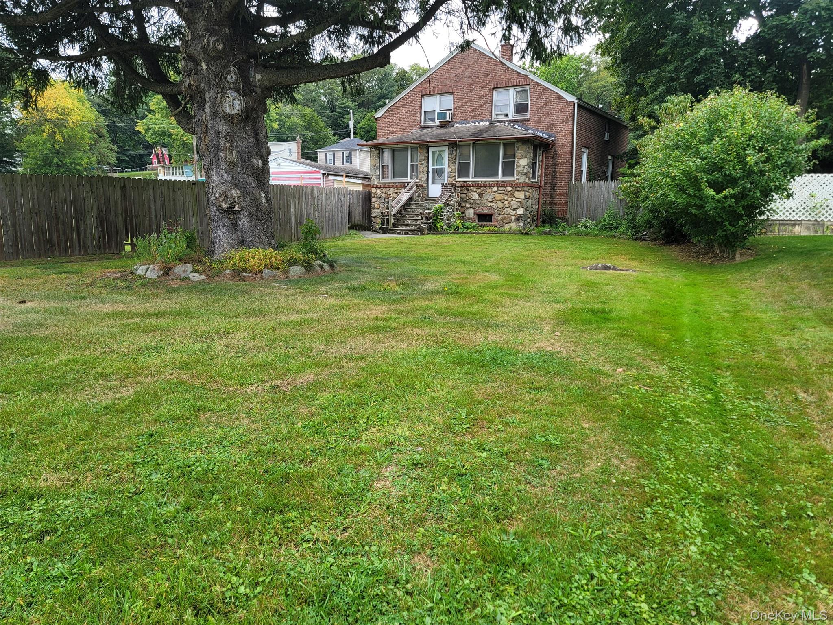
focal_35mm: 25
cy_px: 312
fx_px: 602
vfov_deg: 54.9
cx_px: 416
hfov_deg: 69.4
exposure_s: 1/120
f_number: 1.8
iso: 25
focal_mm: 7
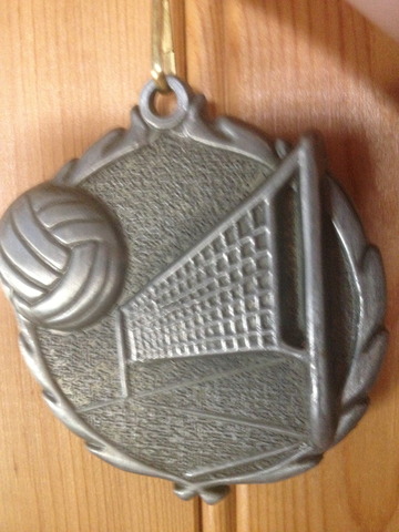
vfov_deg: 52.6
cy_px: 266
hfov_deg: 40.7
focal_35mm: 35
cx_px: 200
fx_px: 538
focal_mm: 4.28
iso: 500
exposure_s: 1/15
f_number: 2.4
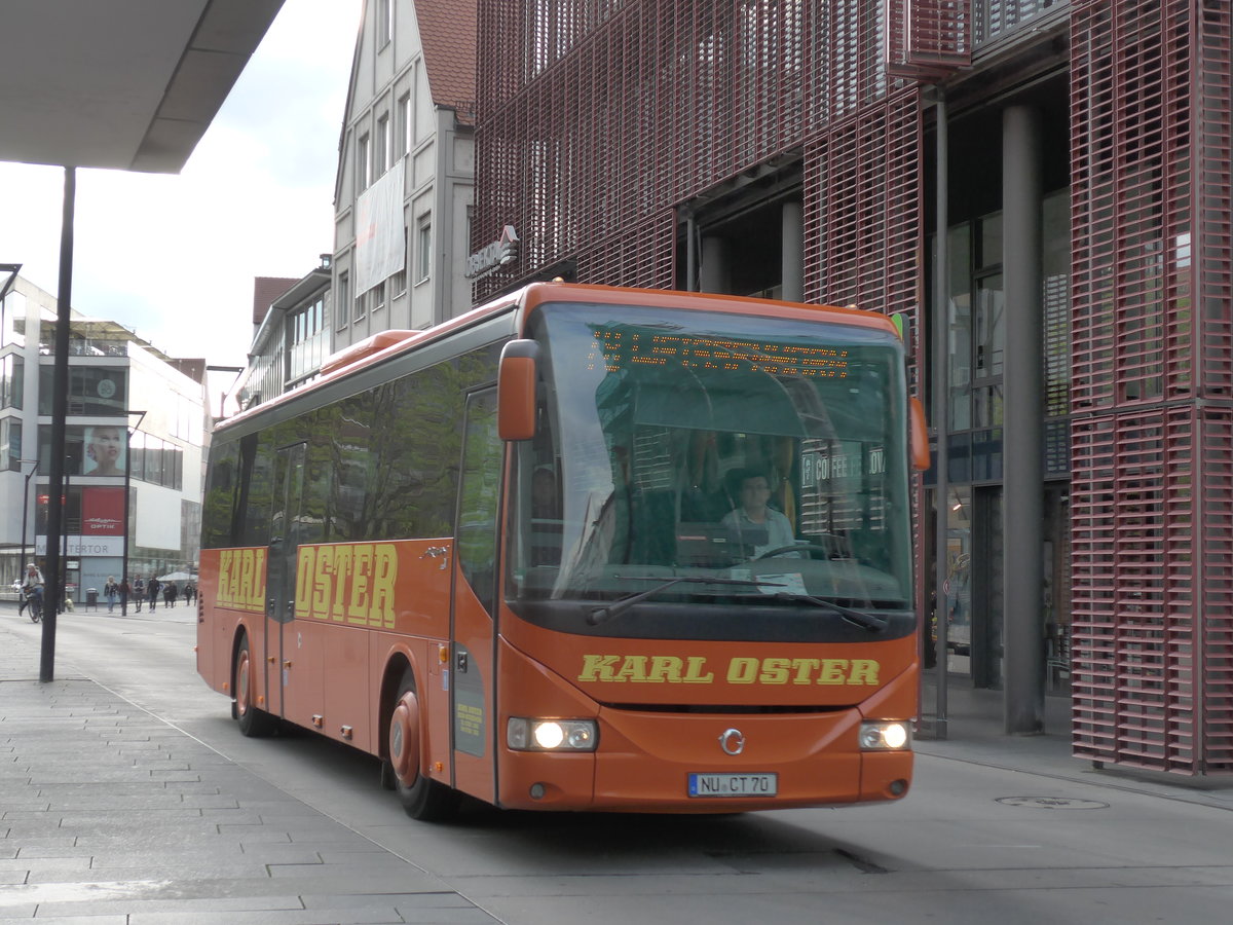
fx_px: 1959
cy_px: 462
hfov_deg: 34.9
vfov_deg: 26.6
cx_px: 616
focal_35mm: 55
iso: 160
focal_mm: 11.3
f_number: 3.4
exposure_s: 1/160
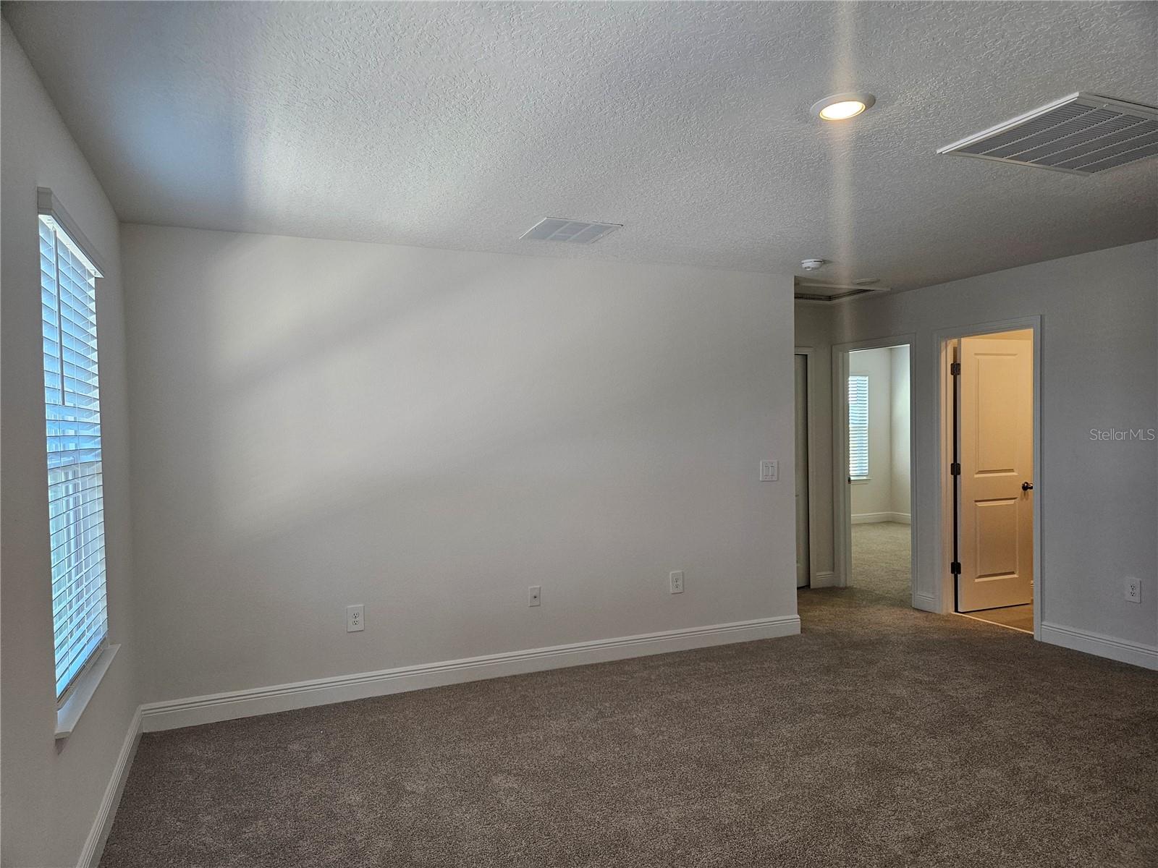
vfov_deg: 58.9
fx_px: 769
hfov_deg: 73.9
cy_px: 434
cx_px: 579
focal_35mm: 23
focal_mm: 5.4
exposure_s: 1/207
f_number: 1.8
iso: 200
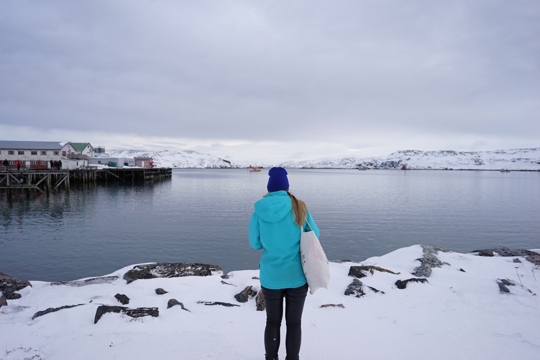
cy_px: 180
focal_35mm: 24
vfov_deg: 53.1
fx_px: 360
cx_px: 270
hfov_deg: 73.7
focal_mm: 24
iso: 100
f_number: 2.8
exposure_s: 1/400
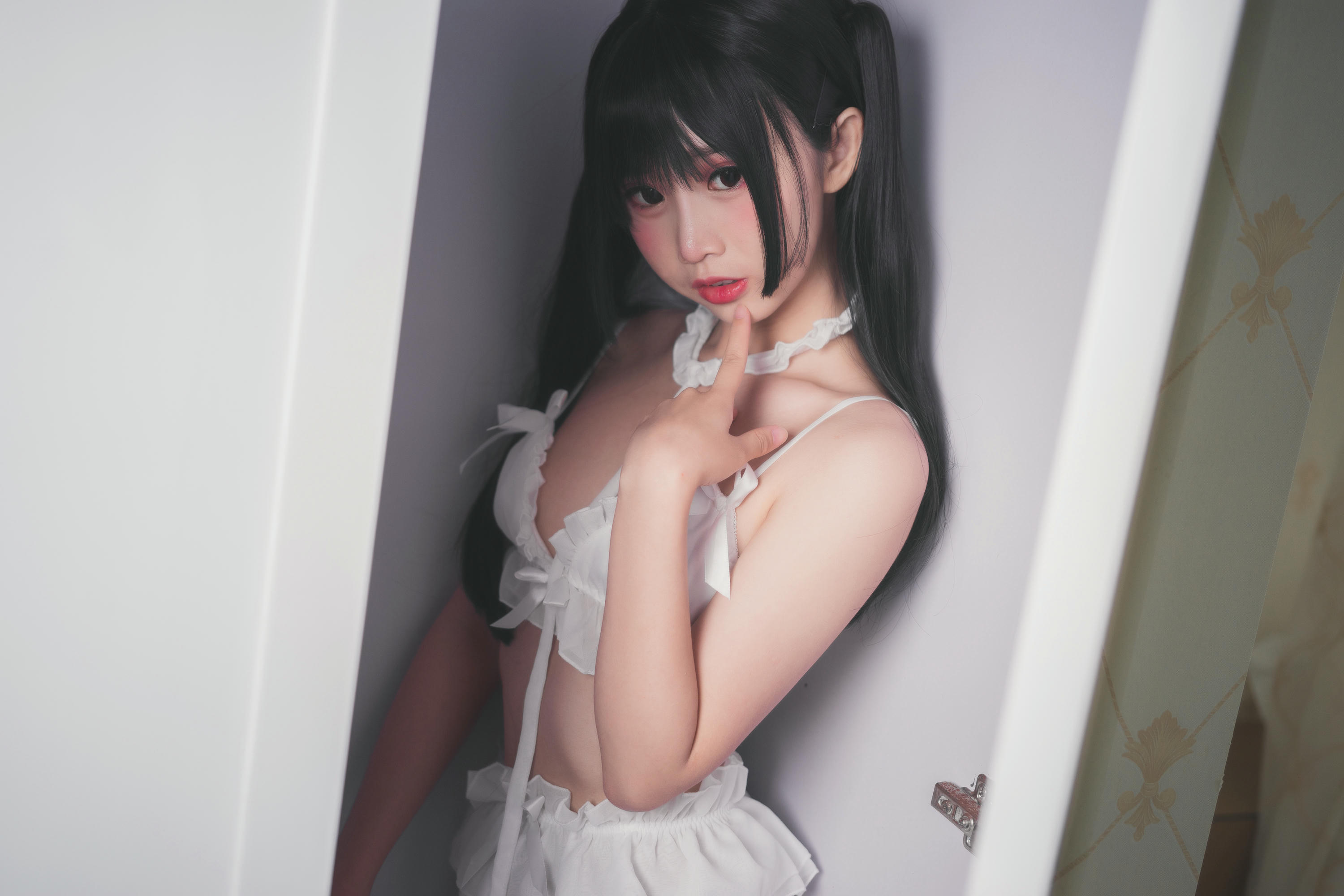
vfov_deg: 27.0
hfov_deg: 39.6
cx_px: 672
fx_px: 1867
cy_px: 448
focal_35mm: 50
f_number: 2.8
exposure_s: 1/60
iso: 200
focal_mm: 50
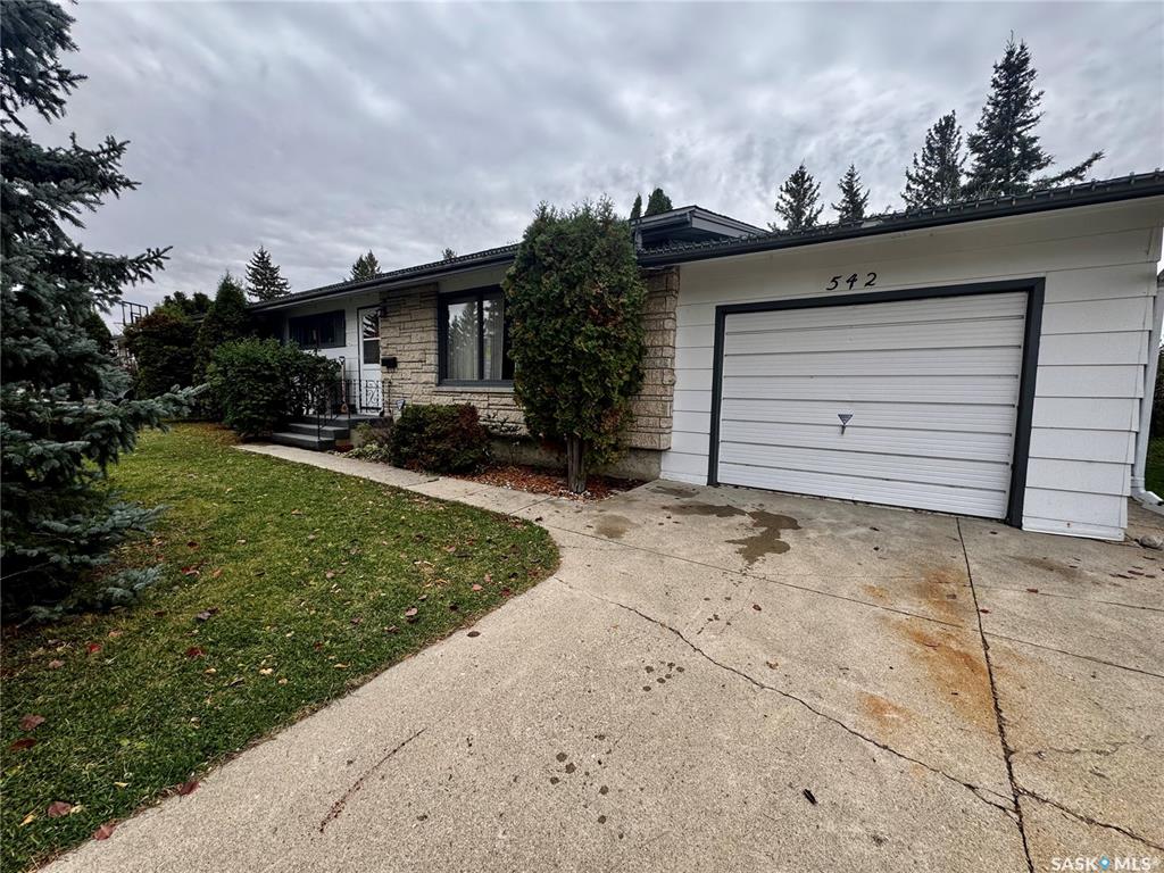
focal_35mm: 14
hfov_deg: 102.1
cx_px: 582
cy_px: 436
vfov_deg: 85.7
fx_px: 471
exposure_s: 1/190
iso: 40
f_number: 2.2
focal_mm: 2.22
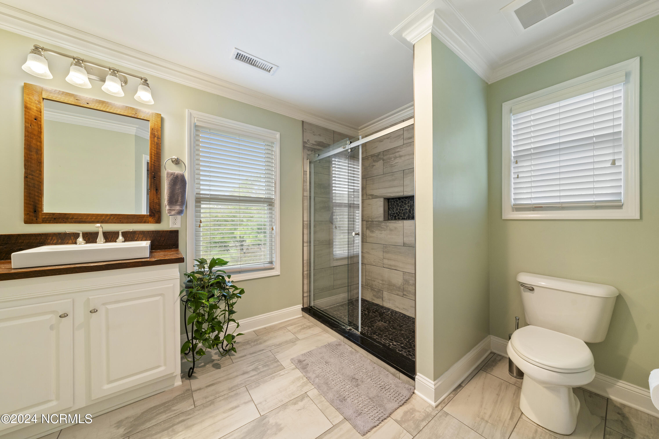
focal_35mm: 12
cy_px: 220
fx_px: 220
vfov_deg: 90.0
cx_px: 330
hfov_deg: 112.6
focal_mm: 12
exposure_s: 1/2.5
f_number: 9
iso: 320
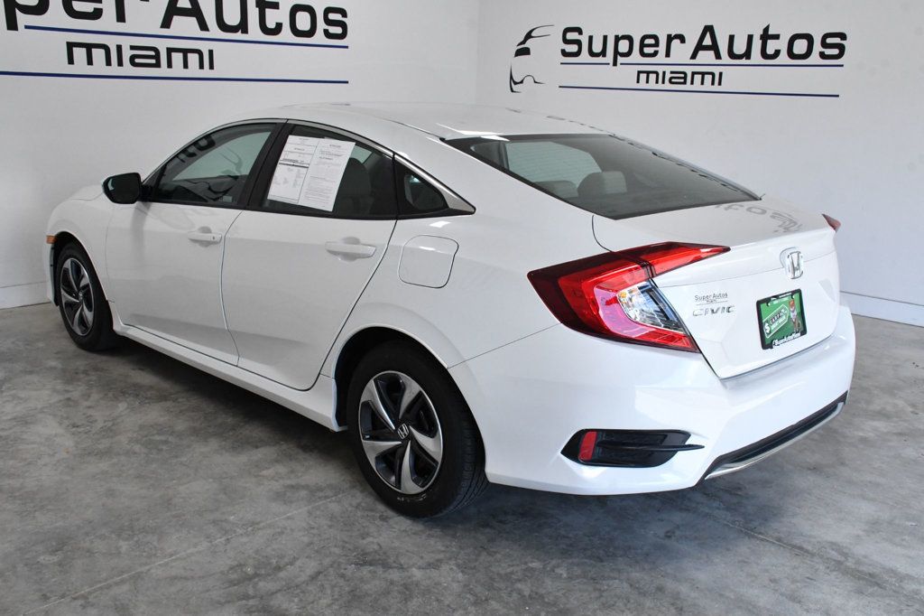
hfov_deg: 55.8
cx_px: 462
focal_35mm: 34
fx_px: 872
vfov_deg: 38.9
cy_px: 308
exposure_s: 1/500
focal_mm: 23
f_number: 11
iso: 2500
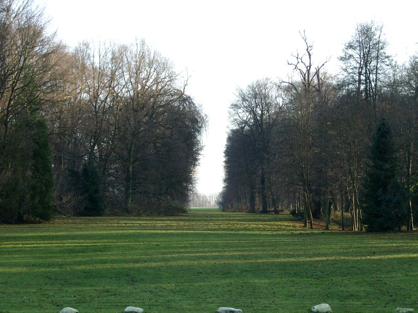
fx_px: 1038
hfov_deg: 22.8
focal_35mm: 86
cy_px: 156
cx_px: 209
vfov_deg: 17.2
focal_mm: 17.86
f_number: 2.8
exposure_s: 1/146
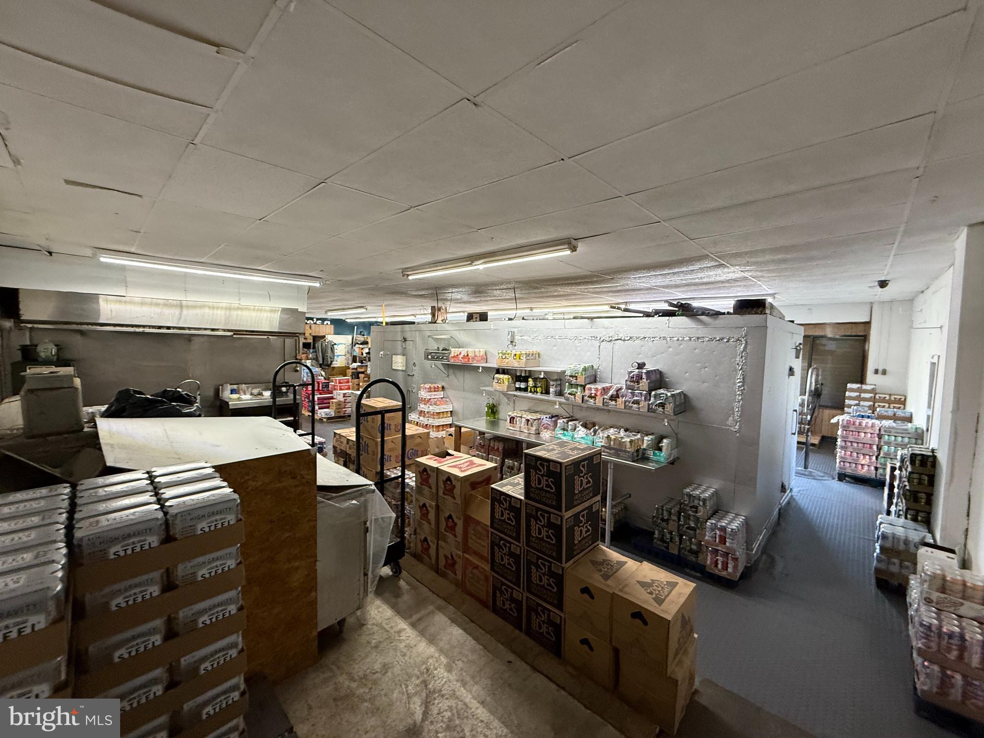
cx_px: 492
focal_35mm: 14
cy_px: 369
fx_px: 398
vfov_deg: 85.7
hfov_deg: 102.1
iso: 320
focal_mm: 2.22
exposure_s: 1/60
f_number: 2.2
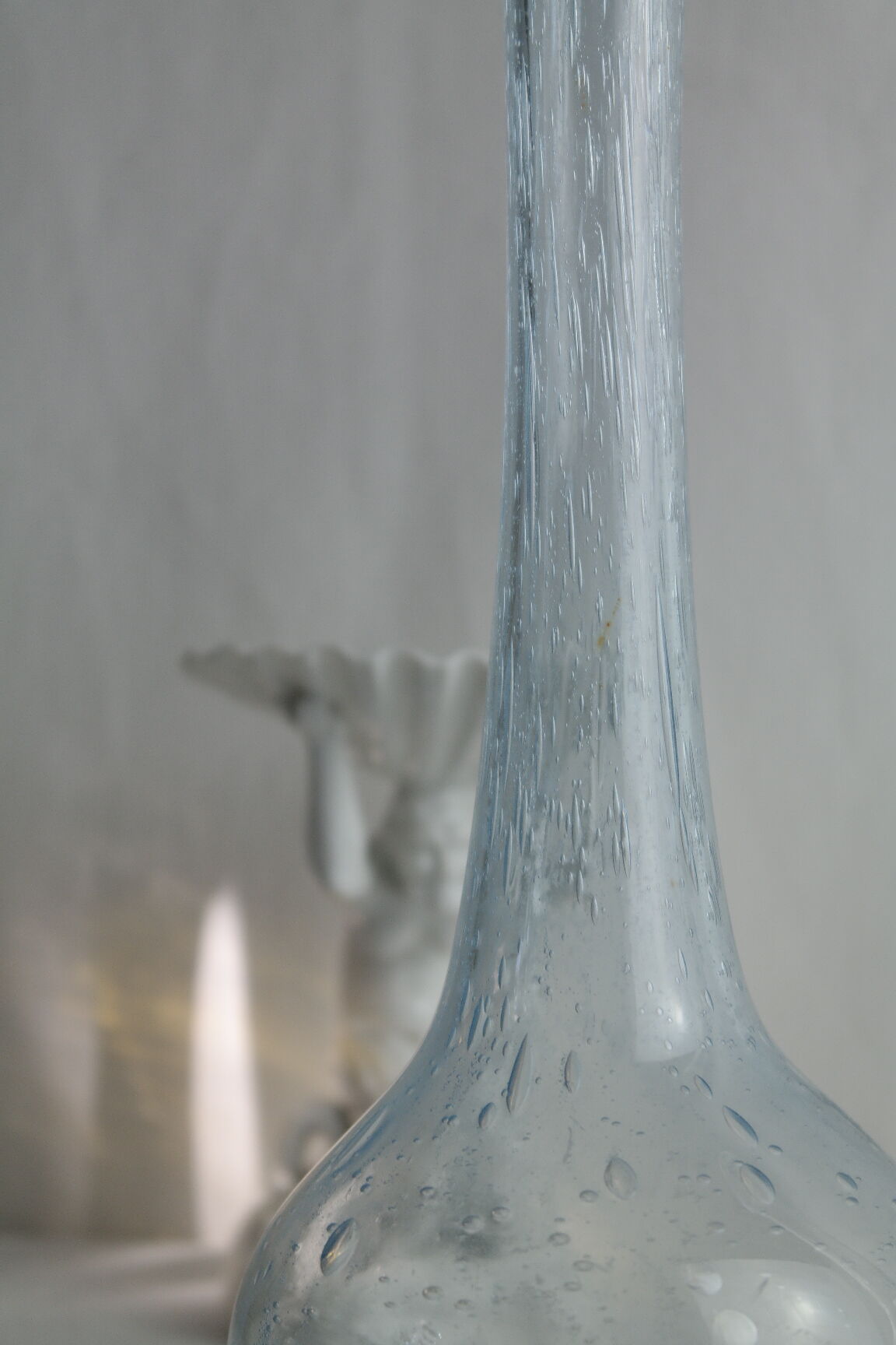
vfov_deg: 26.3
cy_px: 672
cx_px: 448
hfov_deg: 17.7
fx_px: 2874
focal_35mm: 77
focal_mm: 50
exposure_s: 1/80
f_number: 5.6
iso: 200
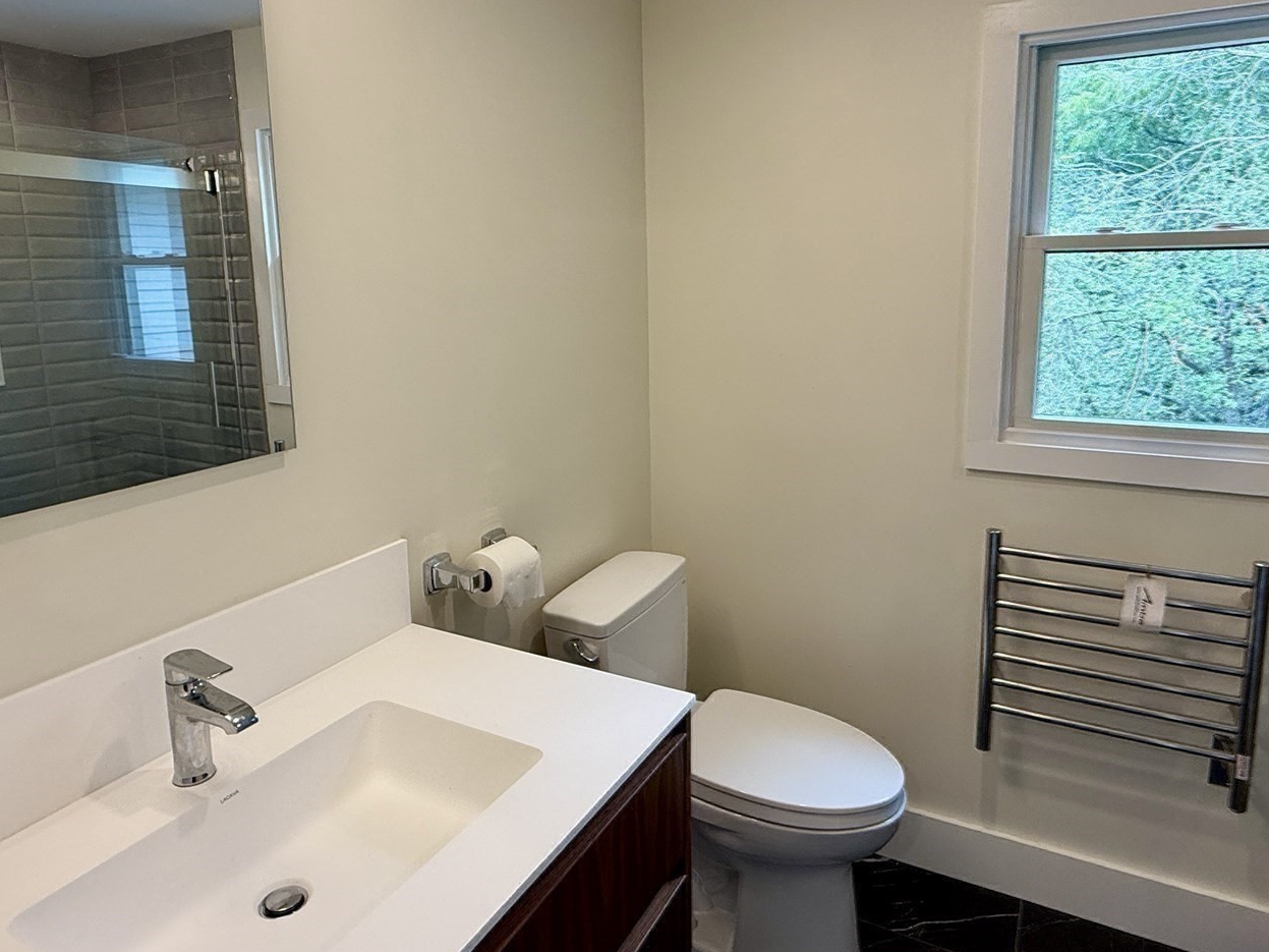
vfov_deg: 58.5
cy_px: 394
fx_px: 843
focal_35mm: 23
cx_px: 649
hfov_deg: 73.9
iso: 100
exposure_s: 1/120
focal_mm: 2.22
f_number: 2.2
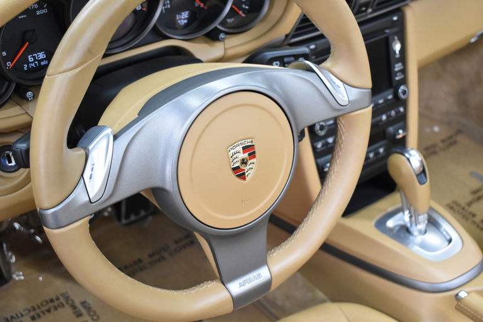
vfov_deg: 25.1
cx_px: 242
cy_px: 161
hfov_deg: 36.9
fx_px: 724
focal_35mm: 54
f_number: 4.8
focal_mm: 36
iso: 2800
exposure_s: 1/60
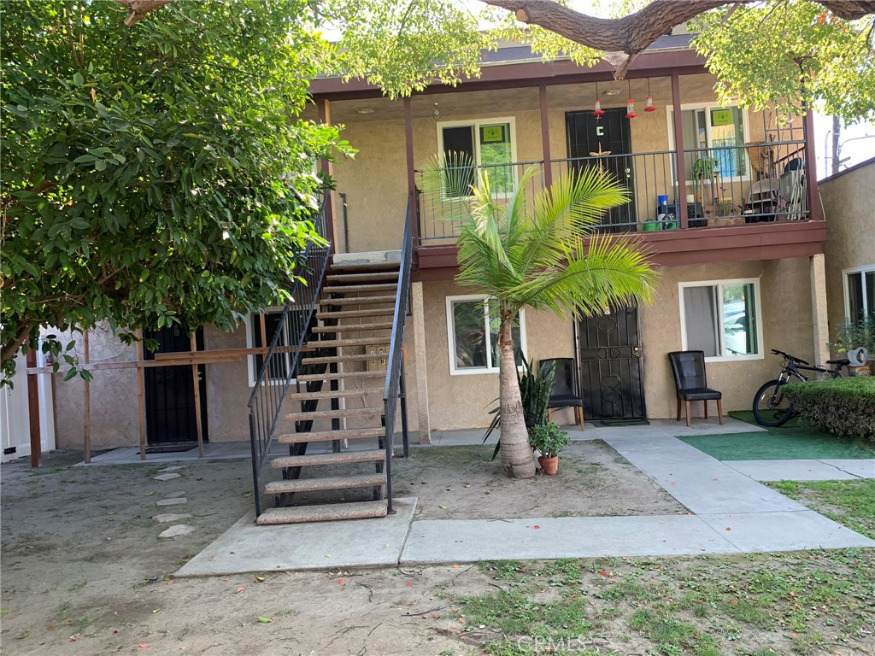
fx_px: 657
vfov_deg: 53.1
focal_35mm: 26
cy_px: 328
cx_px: 438
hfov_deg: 67.3
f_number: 1.8
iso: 40
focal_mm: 4.25
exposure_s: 1/122
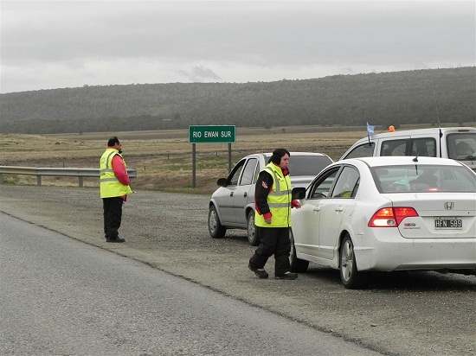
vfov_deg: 11.5
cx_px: 238
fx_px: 1773
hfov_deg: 15.3
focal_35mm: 129
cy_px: 178
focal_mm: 23
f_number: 5.6
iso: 160
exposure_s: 1/242
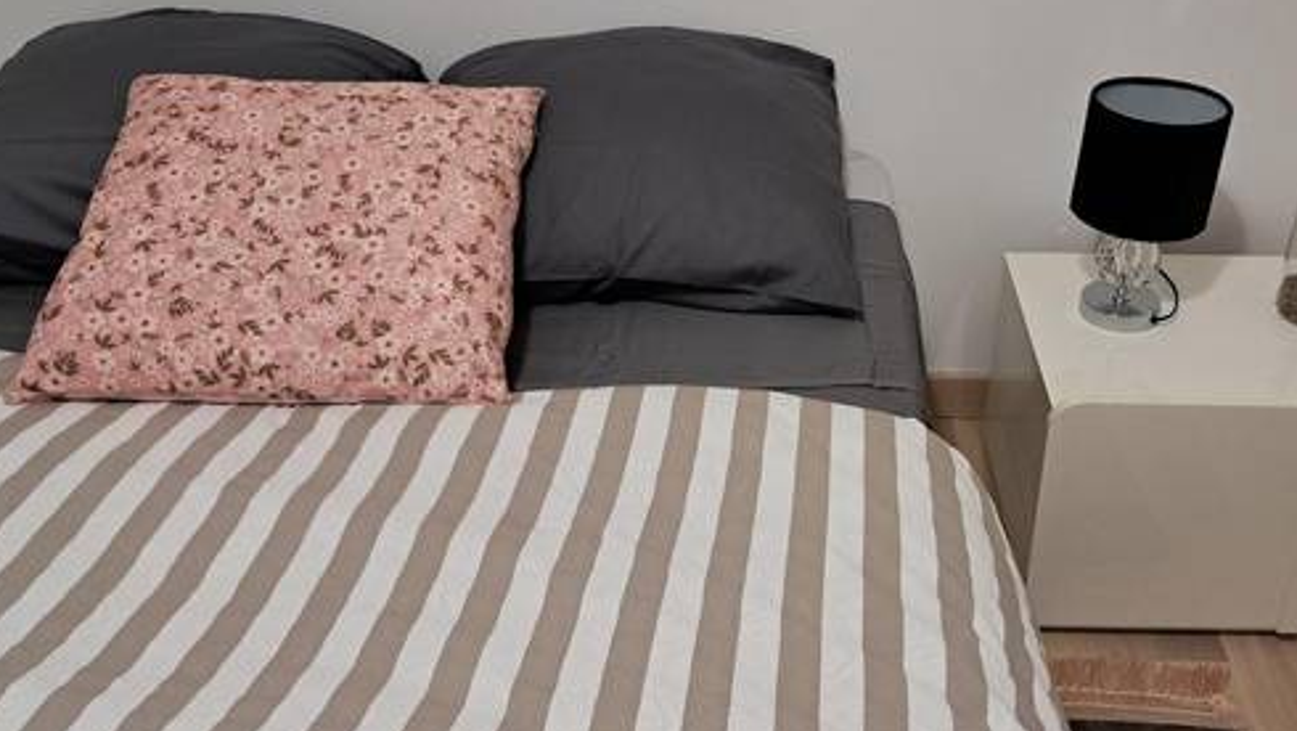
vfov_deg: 32.8
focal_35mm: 36
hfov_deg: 54.9
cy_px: 326
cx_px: 778
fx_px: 1238
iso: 500
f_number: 1.8
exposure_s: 1/50
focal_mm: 4
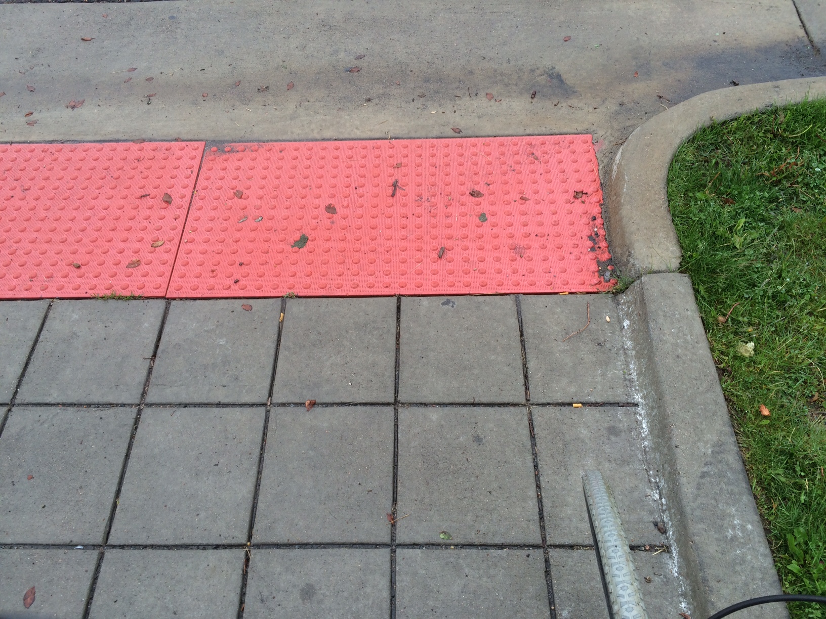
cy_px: 310
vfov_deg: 48.2
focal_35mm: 29
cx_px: 413
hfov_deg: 61.7
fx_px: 692
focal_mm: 4.15
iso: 32
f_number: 2.2
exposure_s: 1/124
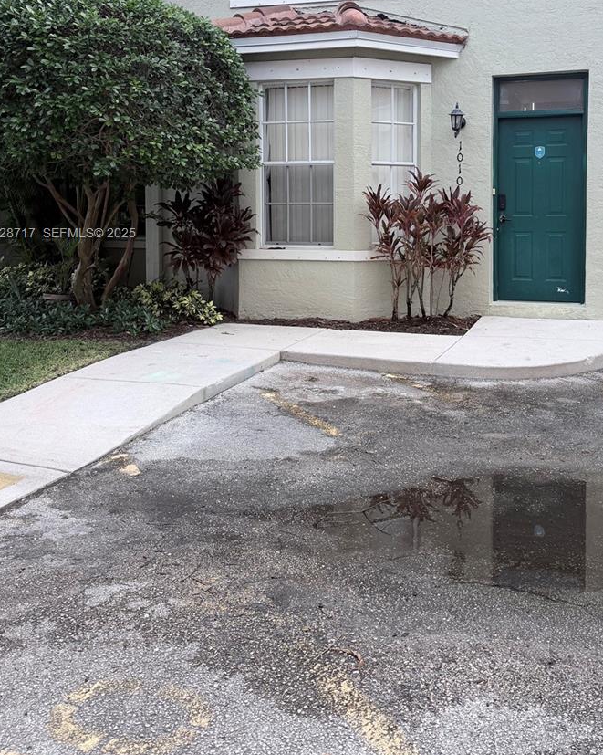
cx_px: 378
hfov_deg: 43.0
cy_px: 235
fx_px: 759
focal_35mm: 34
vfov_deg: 51.6
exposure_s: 1/1812
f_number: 1.78
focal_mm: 6.76
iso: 100
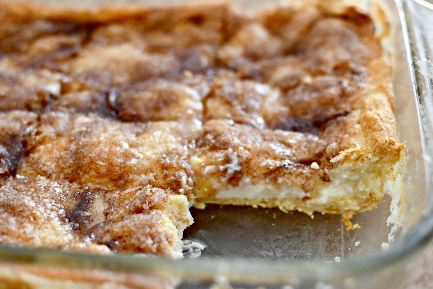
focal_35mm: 52
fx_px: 625
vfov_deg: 26.0
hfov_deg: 38.2
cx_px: 216
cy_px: 144
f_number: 2.8
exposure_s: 1/125
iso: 800
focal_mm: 35
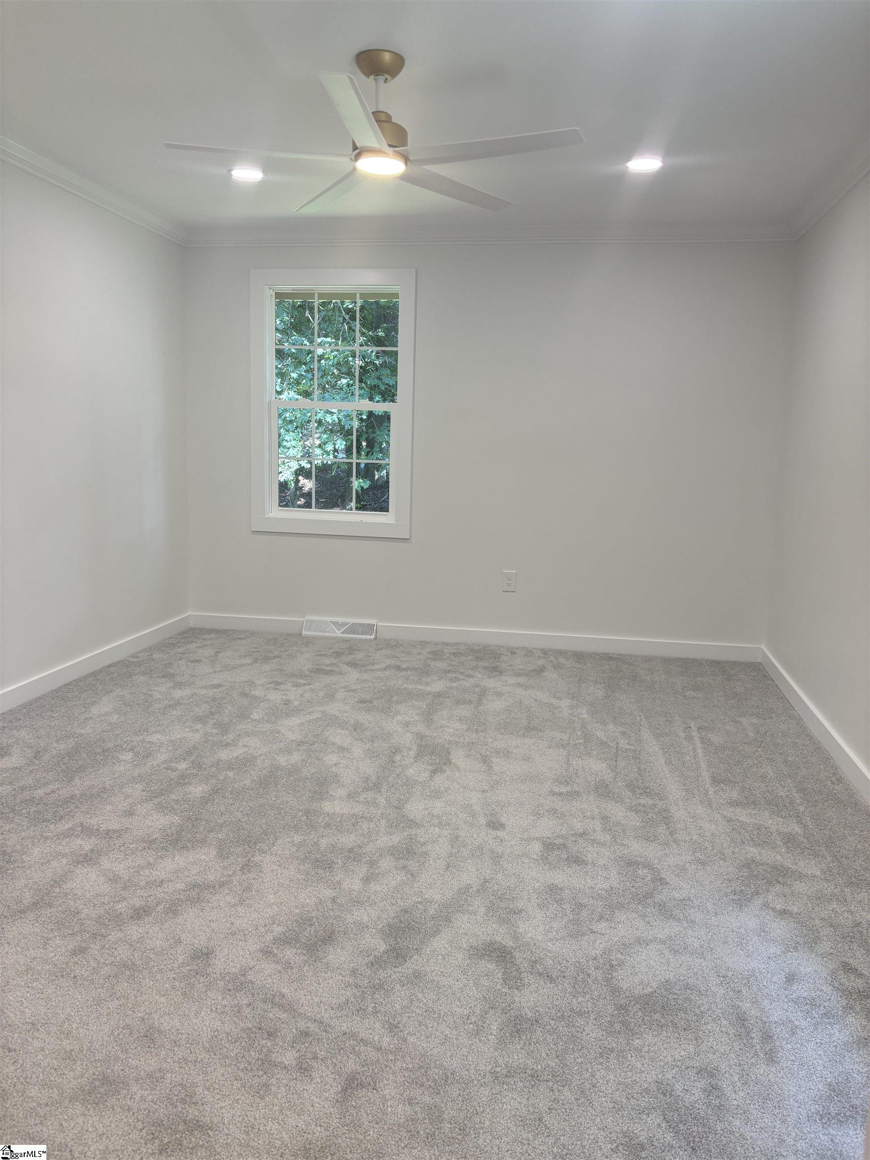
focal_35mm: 26
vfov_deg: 67.3
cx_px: 435
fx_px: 871
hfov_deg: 53.1
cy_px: 580
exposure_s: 1/120
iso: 64
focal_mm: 5.96
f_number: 1.6
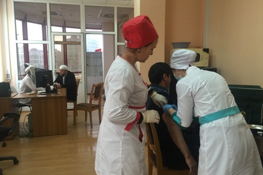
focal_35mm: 31
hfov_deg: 60.3
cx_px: 129
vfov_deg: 42.4
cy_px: 90
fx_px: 227
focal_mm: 4.15
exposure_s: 1/30
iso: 40
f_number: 2.2
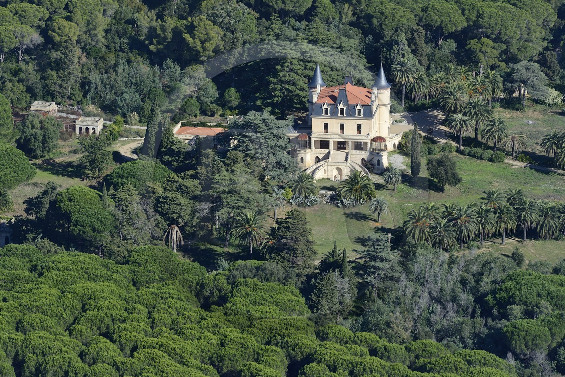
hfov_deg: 10.3
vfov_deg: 6.9
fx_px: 3138
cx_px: 282
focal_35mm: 200
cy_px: 188
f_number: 11
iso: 800
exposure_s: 1/1250
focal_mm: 200
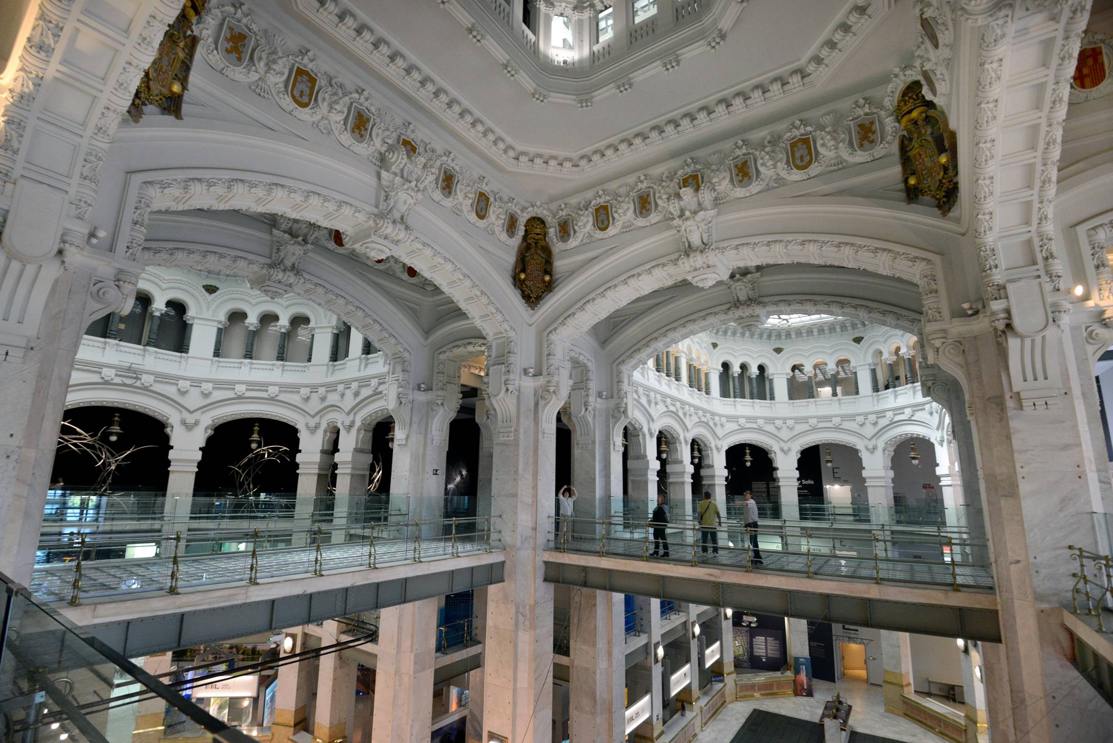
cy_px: 372
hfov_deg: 96.7
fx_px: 495
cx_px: 556
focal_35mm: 16
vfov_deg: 73.8
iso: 2500
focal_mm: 16
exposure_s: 1/80
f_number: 4.5
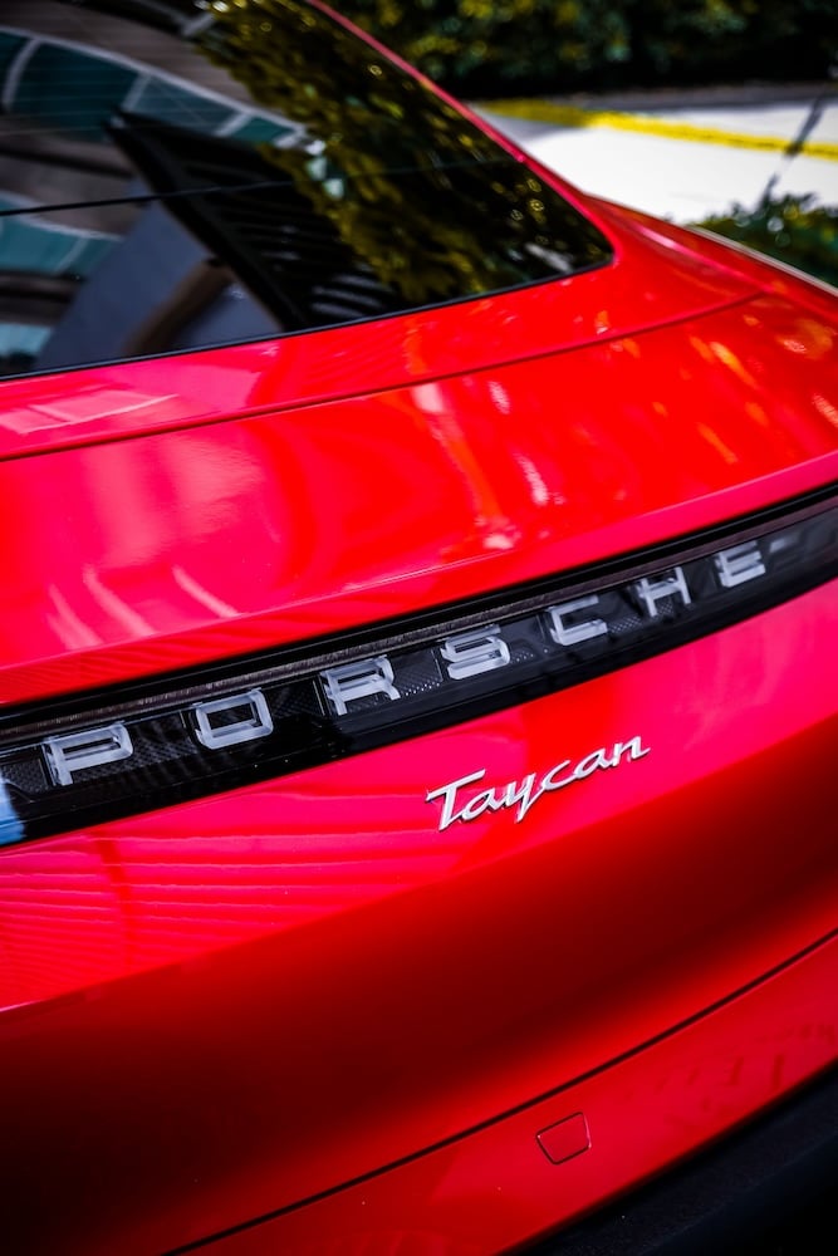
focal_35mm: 56
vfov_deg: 35.6
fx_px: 1955
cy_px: 628
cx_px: 419
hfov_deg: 24.2
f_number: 3.6
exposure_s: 1/125
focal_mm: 37.4
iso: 400
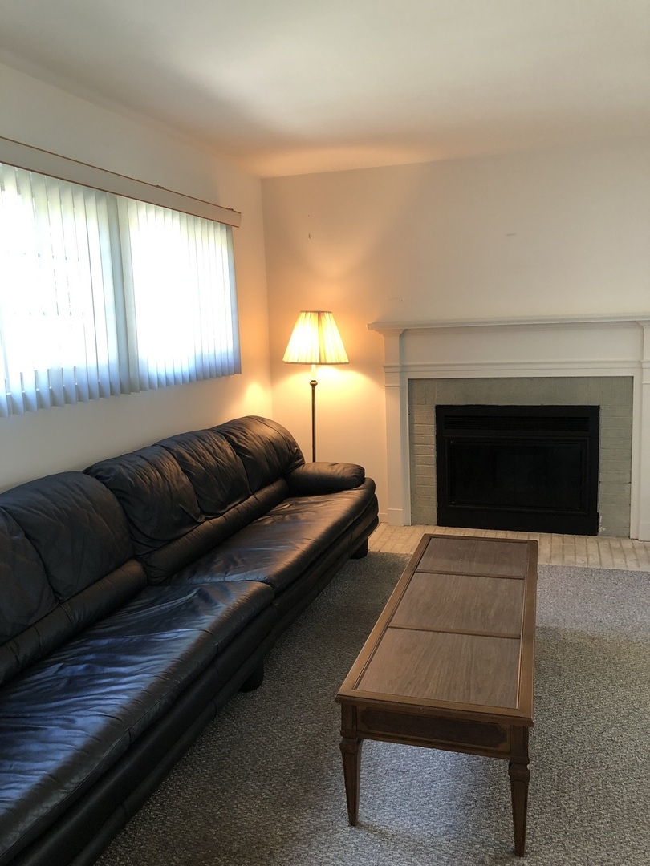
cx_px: 325
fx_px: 701
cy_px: 433
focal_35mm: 28
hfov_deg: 49.7
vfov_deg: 63.4
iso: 40
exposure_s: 1/20
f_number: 1.8
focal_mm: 3.99
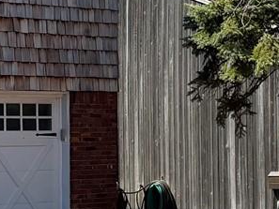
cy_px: 64
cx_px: 167
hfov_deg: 11.0
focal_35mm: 179
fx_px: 1443
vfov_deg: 8.3
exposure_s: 1/3311
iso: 50
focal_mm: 5.96
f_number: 1.6
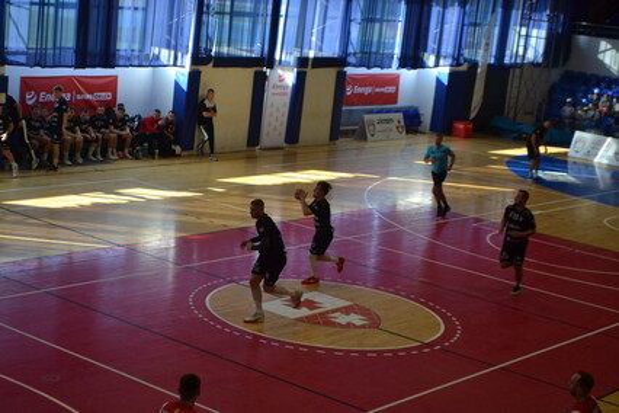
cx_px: 310
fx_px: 1238
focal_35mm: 72
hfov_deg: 28.1
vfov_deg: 18.9
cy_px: 206
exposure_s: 1/500
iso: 1600
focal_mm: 48
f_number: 5.3
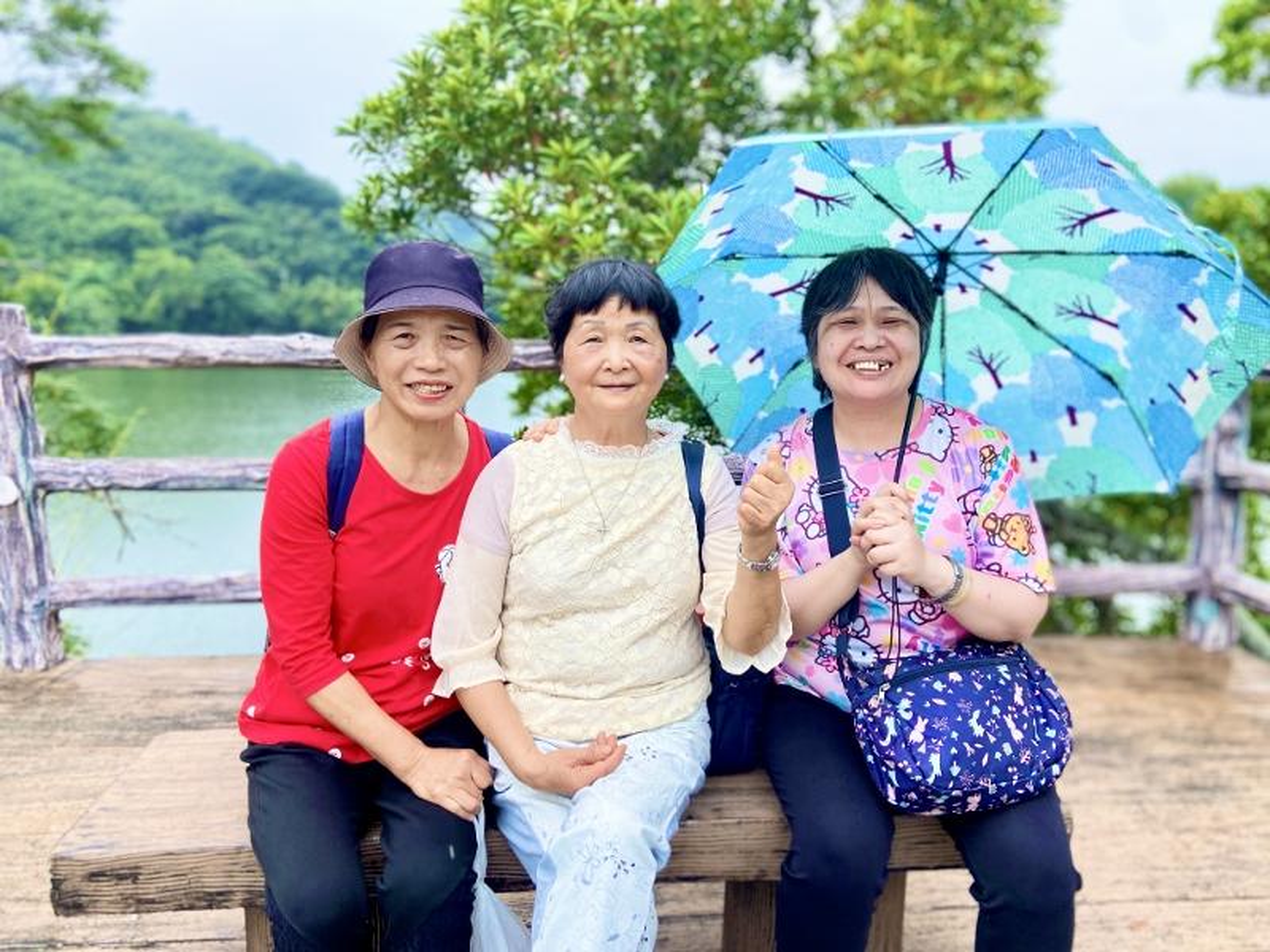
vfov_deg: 53.1
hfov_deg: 67.3
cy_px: 476
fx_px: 954
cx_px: 635
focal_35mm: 26
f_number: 1.8
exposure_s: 1/973
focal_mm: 4.25
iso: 32
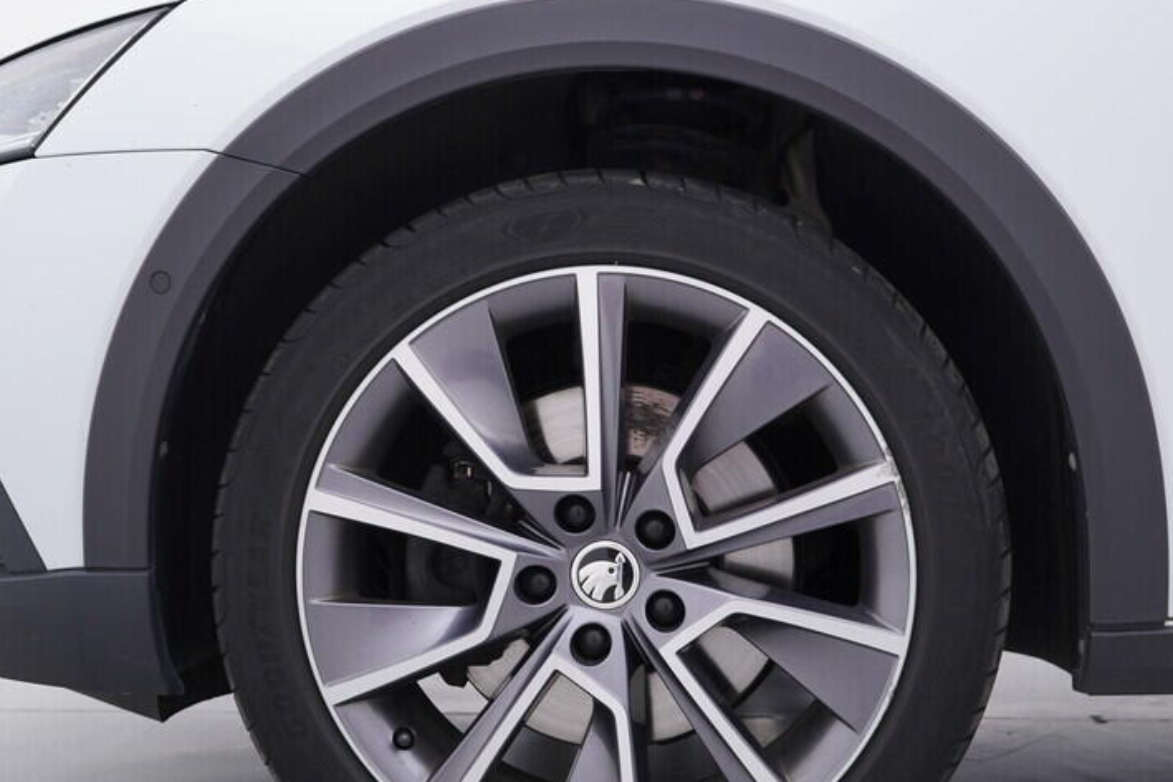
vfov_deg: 25.9
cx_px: 634
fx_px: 1695
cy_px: 503
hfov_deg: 38.2
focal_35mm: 52
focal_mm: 24
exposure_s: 1/60
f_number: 3.5
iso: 125
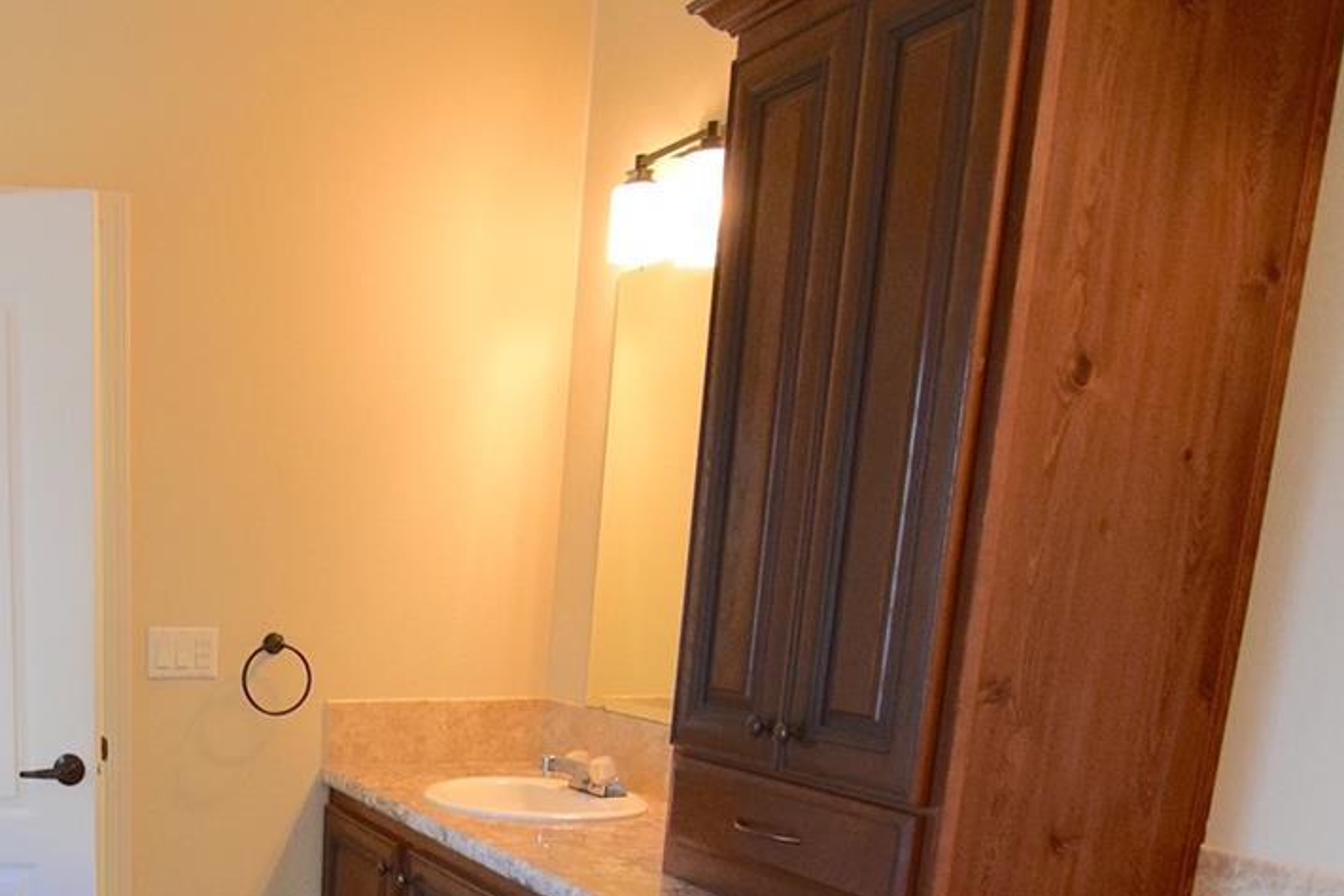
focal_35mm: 37
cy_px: 932
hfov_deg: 47.4
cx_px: 180
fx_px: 1386
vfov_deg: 32.4
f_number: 5
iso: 1600
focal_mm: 11
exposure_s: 1/60
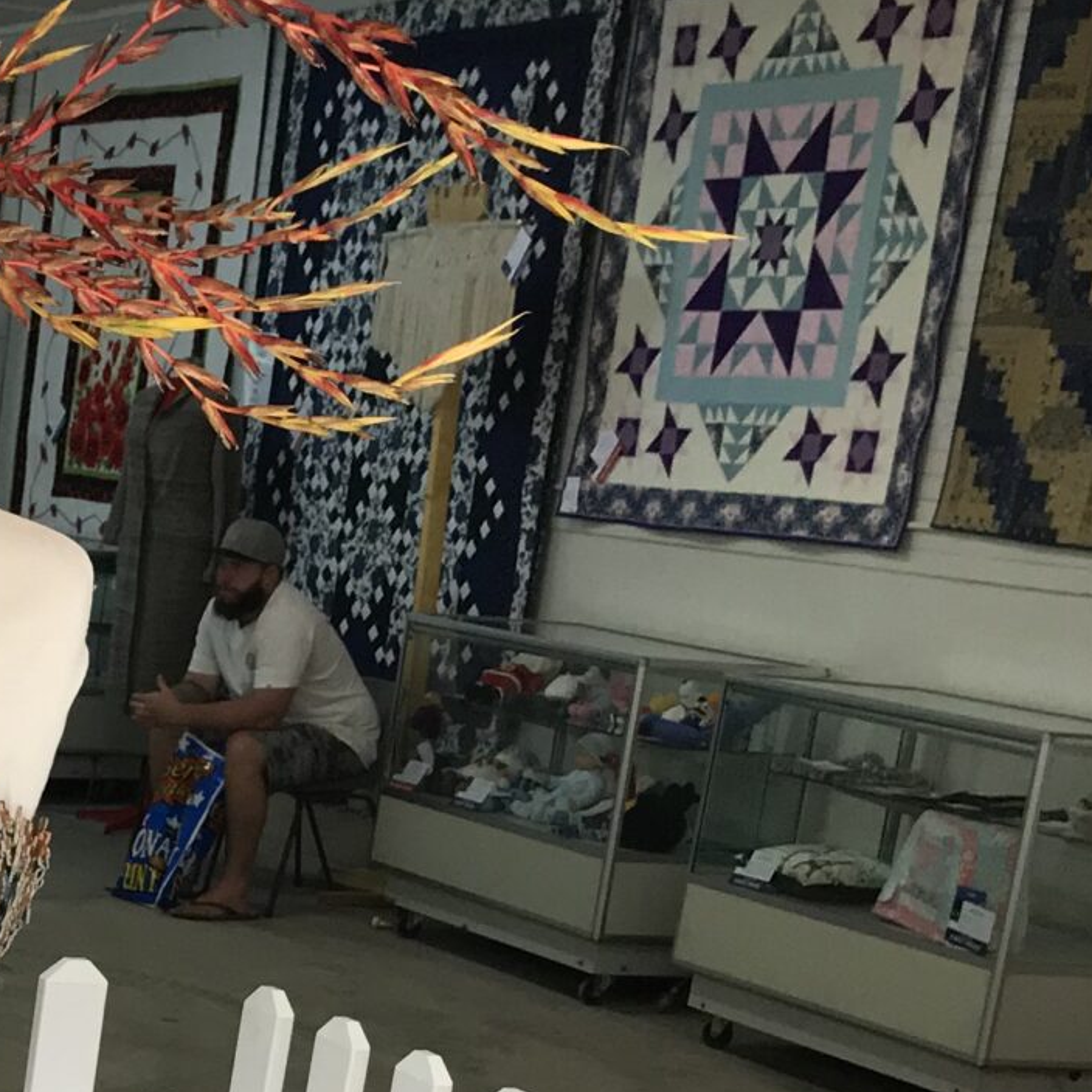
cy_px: 1334
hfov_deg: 18.0
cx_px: -318
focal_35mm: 90
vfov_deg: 18.2
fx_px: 3212
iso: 40
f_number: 1.8
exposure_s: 1/100
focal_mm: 3.99
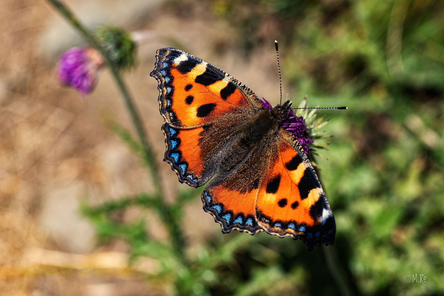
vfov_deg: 18.2
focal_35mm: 75
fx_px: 925
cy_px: 148
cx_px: 222
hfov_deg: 27.0
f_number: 9
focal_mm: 50
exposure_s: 1/250
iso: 100
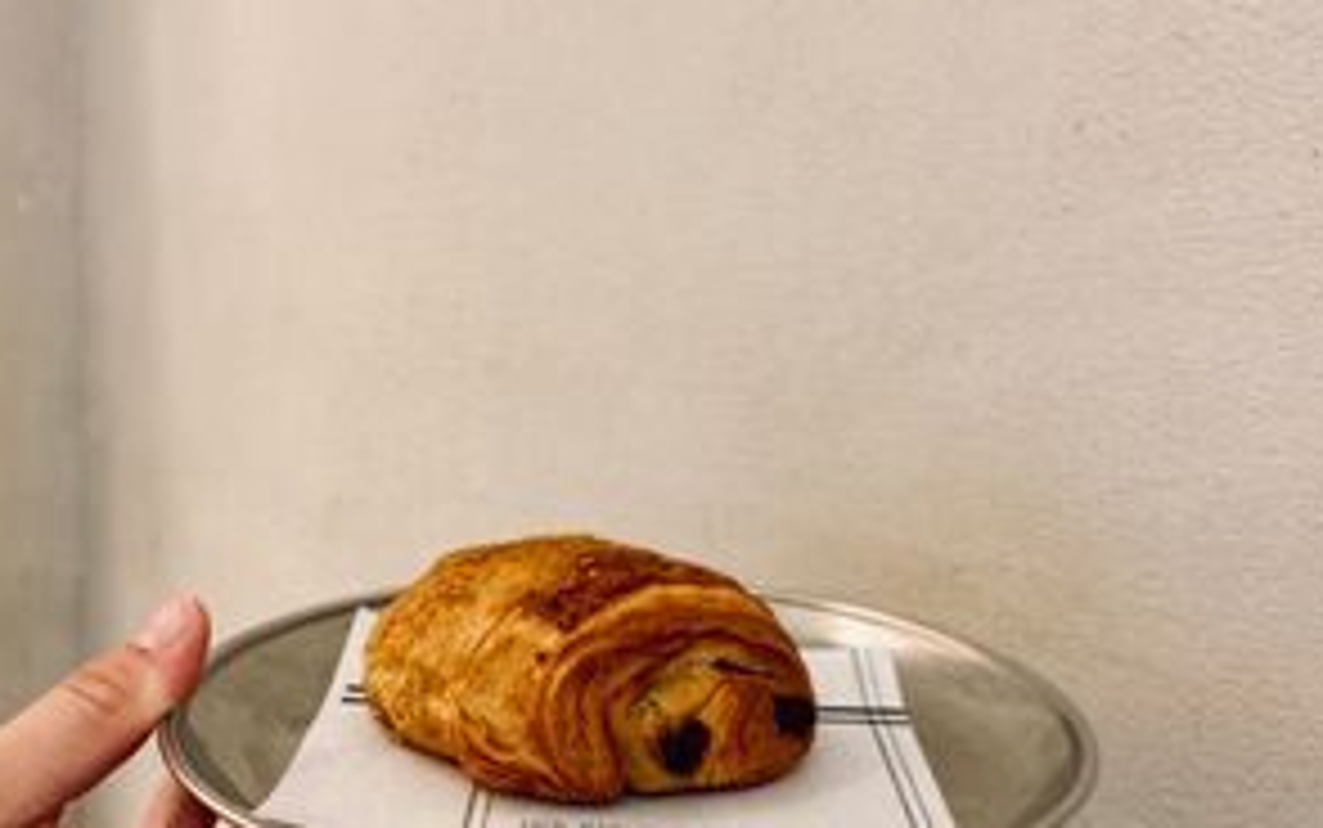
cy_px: 493
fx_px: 1443
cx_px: 630
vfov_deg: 31.9
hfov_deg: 49.2
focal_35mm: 40
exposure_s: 1/60
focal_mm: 4.25
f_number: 1.8
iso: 125
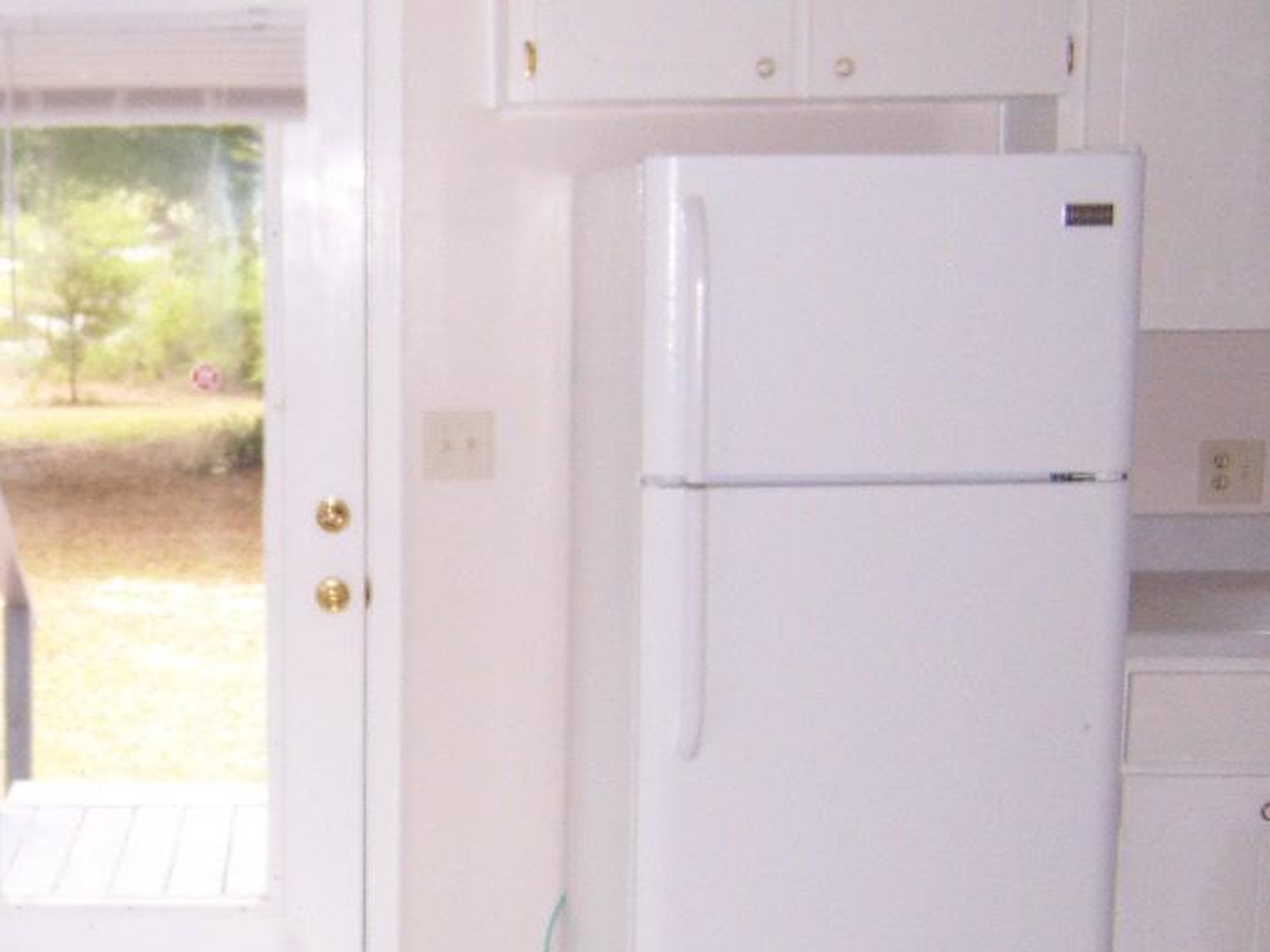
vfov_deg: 25.6
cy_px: 530
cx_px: 186
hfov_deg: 32.5
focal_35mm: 57
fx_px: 2091
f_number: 2.4
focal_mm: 5.5
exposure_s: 1/125
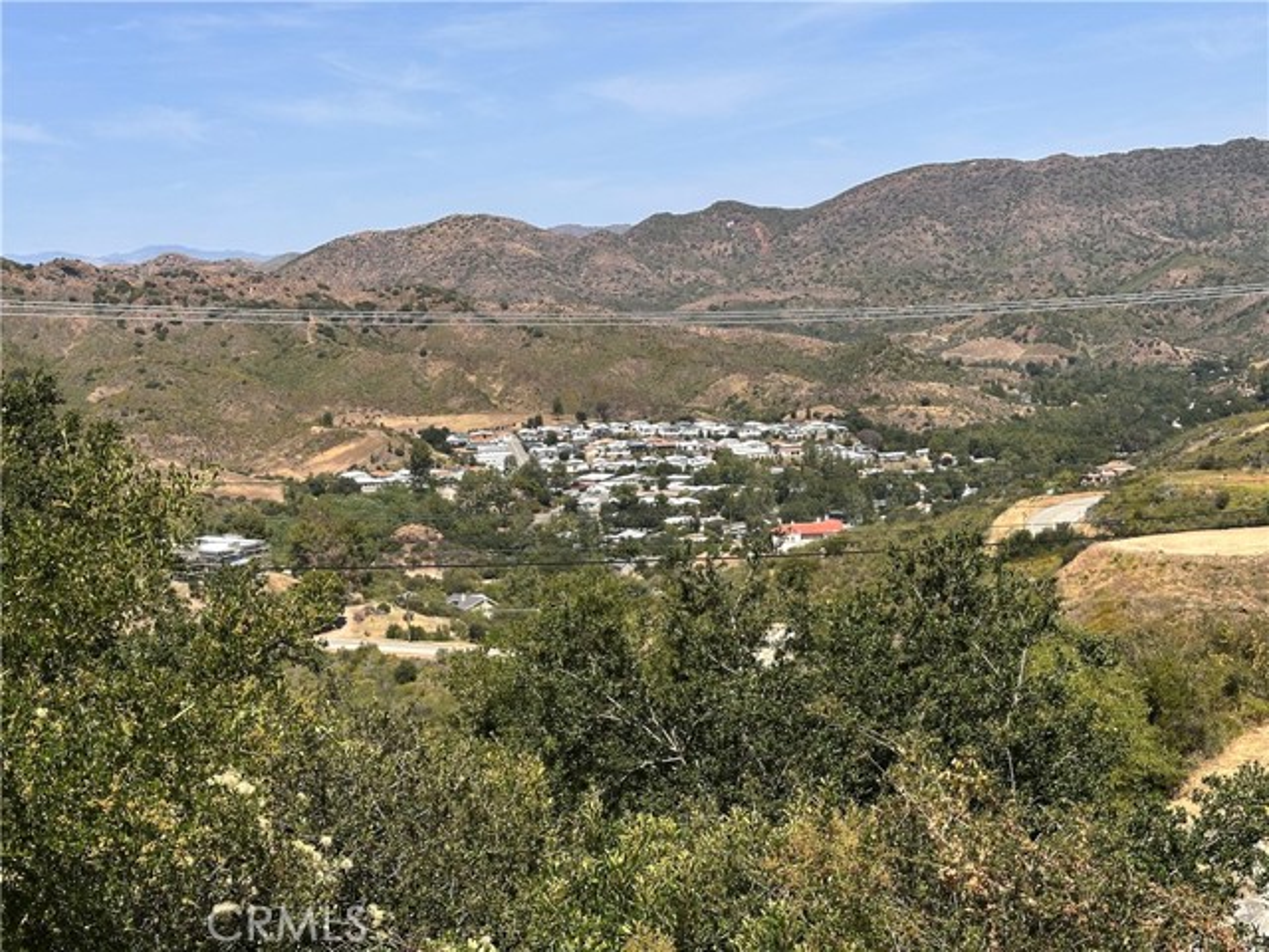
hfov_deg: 39.7
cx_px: 634
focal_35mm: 48
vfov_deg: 30.3
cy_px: 476
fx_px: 1760
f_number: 1.78
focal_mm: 6.86
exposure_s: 1/3597
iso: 64
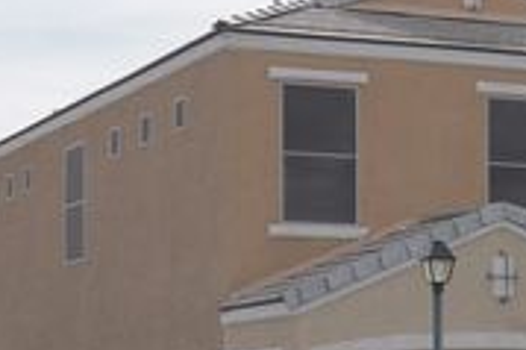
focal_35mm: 140
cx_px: 388
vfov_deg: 9.7
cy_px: 334
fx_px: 2044
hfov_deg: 14.6
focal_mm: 50
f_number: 6.3
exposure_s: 1/1300
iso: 640
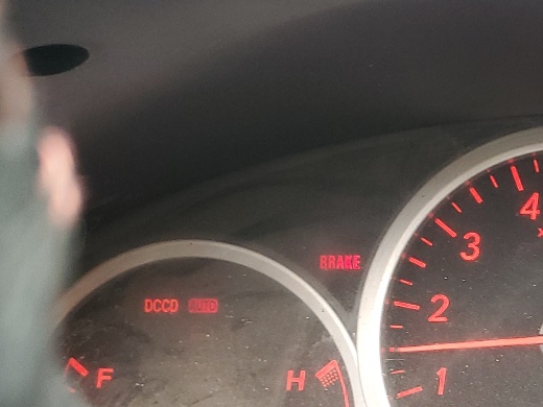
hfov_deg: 22.2
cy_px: 327
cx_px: 687
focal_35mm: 80
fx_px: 1255
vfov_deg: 18.3
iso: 83
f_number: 1.5
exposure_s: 1/60.2
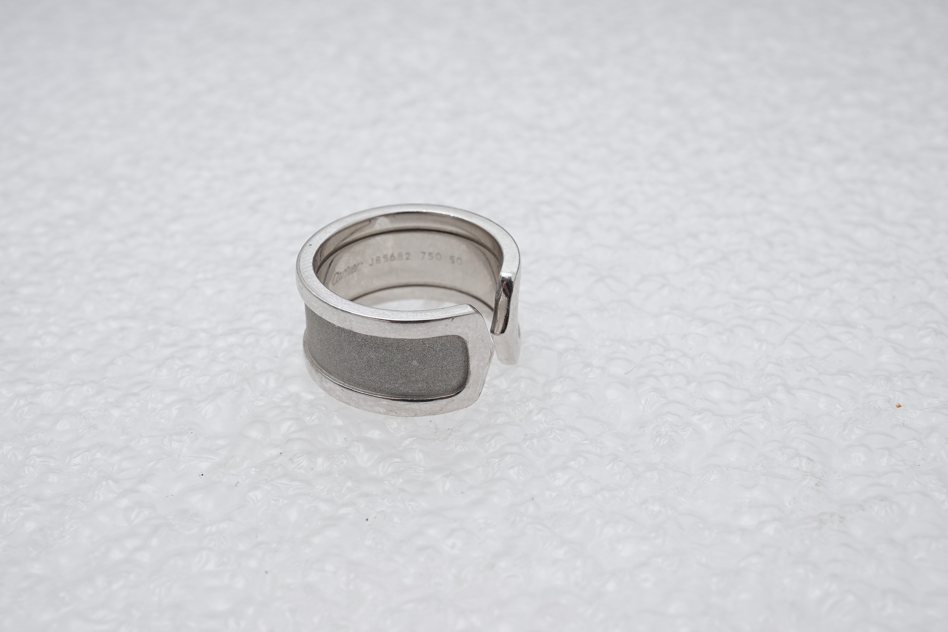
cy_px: 316
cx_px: 474
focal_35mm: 45
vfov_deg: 29.9
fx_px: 1185
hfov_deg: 43.6
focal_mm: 30
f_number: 22
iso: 400
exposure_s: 1/125
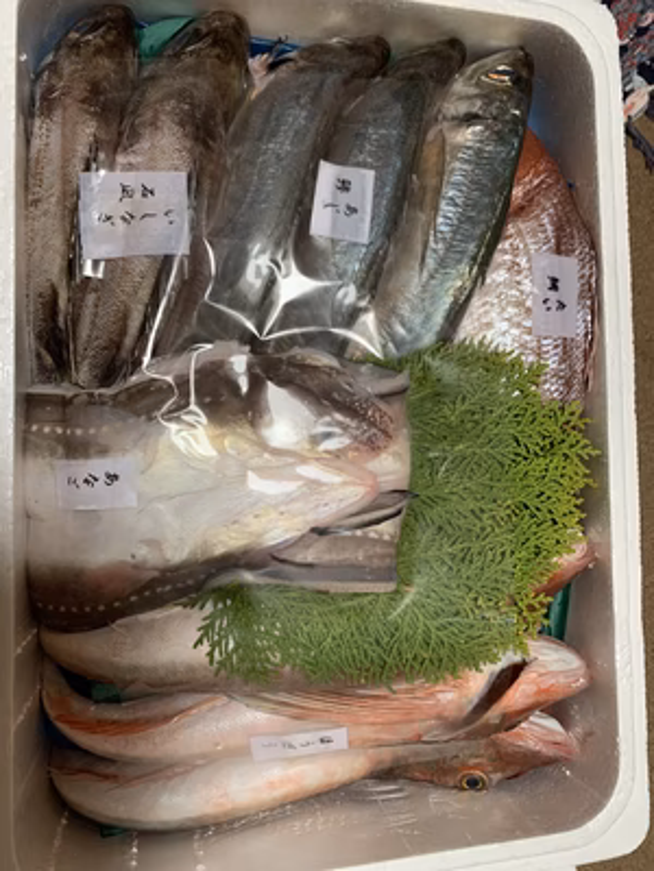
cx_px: 327
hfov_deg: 53.1
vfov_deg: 67.3
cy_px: 436
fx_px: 655
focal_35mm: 26
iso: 100
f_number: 1.8
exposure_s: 1/60
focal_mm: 4.25
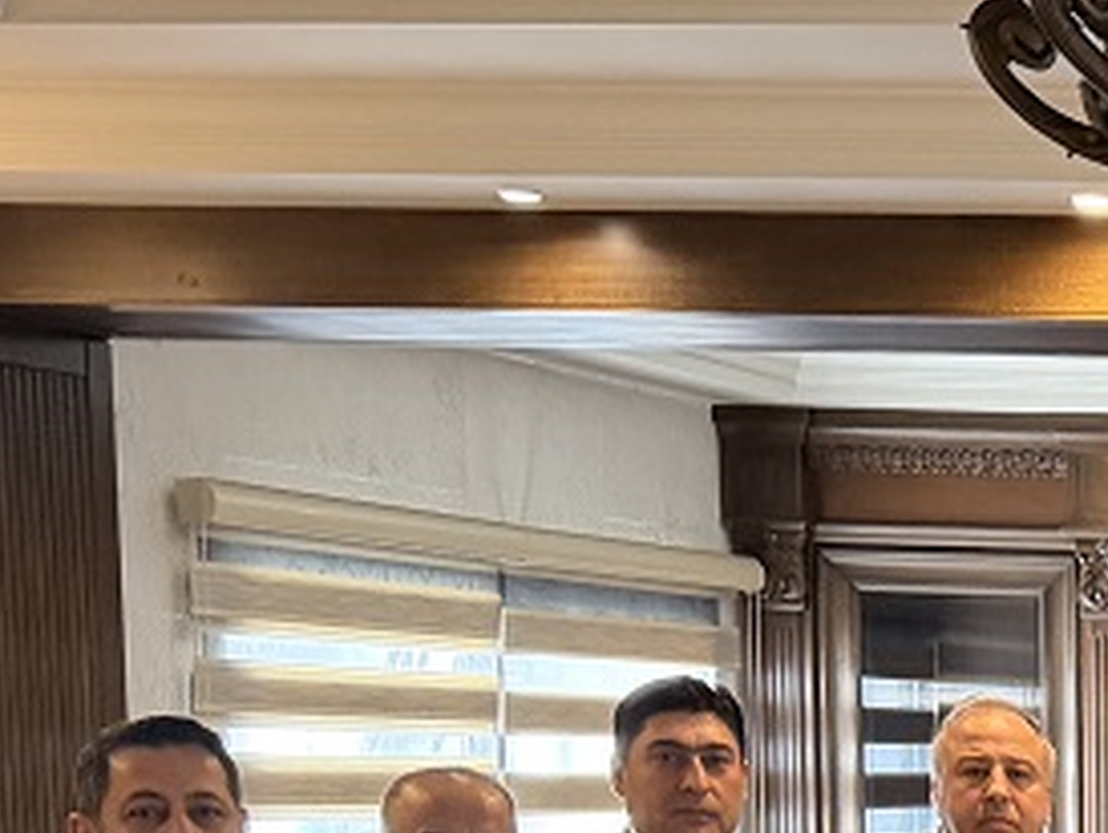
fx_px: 3364
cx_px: 1957
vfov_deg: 13.5
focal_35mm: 105
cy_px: 1169
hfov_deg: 16.0
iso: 320
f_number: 1.78
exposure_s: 1/50
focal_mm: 6.76
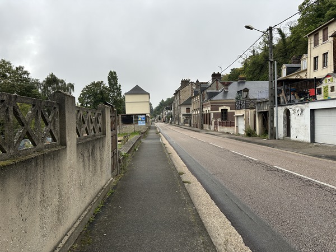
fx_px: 233
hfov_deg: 71.6
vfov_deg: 56.8
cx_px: 168
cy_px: 126
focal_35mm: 24
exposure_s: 1/704
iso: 80
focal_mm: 6.86
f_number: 1.78
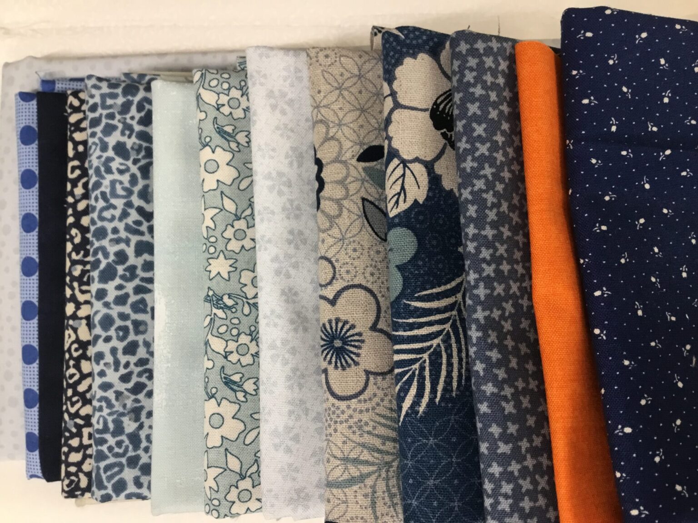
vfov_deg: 45.4
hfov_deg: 58.4
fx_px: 625
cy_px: 262
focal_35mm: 31
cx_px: 349
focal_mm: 3.3
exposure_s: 1/33
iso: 40
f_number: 2.4
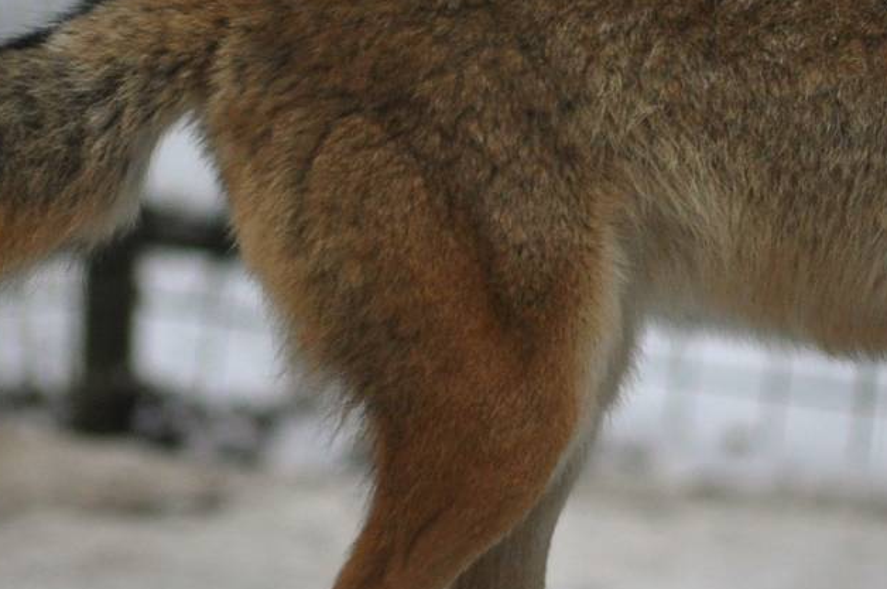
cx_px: 749
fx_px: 18339
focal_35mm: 745
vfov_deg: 1.8
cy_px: 287
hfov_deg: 2.8
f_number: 4.8
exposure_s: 1/500
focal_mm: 195
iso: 800
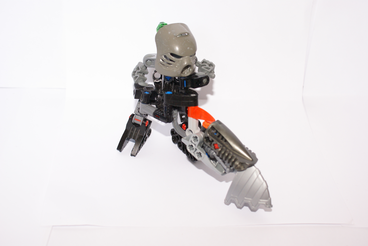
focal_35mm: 52
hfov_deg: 37.8
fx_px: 537
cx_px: 184
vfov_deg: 25.8
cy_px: 123
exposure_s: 1/60
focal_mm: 35
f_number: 5.6
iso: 400
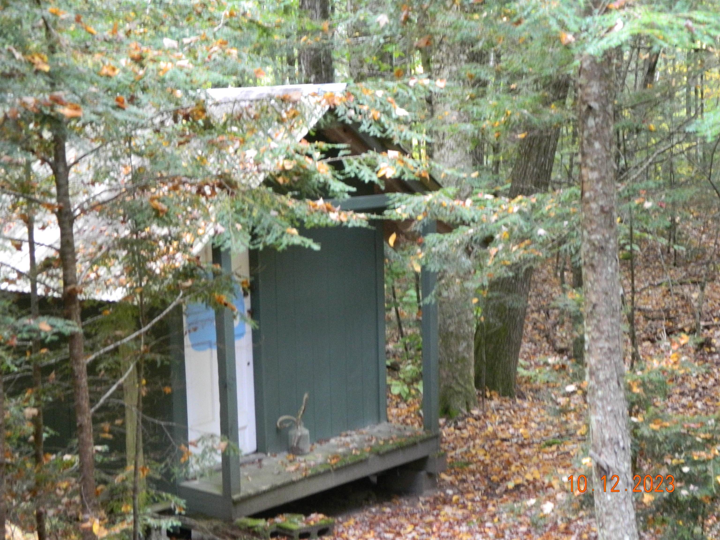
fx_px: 1456
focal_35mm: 70
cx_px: 360
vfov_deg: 21.0
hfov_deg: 27.8
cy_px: 270
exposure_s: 1/30
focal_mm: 12.6
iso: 400
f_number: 4
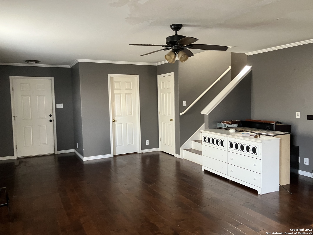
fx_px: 253
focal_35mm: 28
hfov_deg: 63.4
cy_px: 118
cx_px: 156
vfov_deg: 49.7
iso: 320
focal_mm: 3.99
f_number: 1.8
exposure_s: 1/60
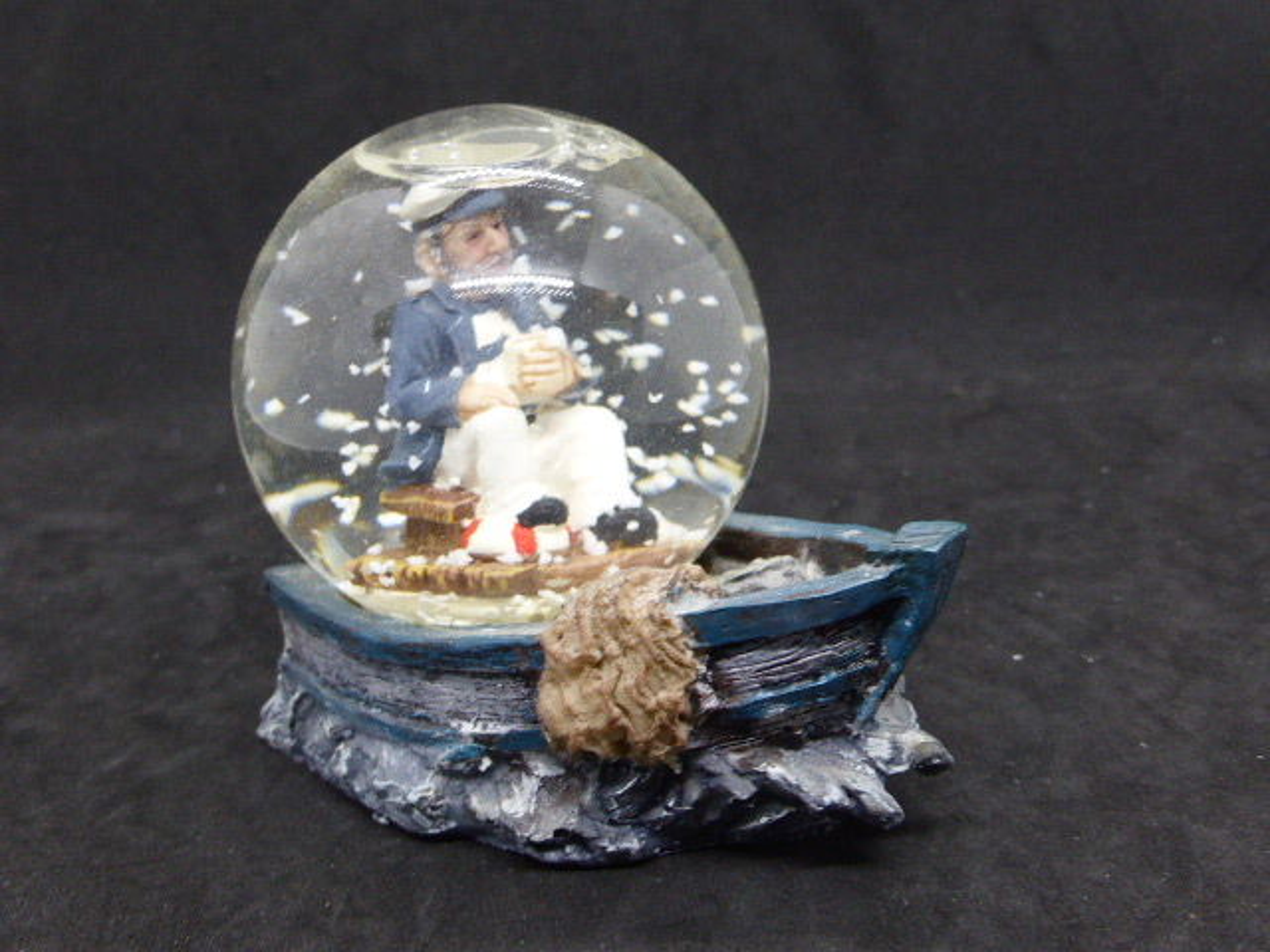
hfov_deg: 36.2
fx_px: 1944
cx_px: 635
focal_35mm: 53
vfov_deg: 27.5
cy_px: 476
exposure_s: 1/25
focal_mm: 9
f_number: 4.4
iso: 400
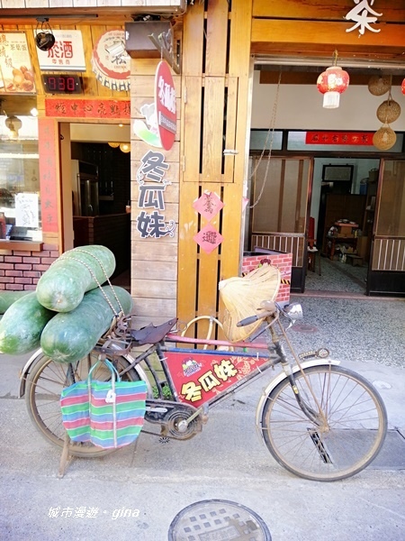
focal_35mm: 26
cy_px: 270
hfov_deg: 53.1
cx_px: 202
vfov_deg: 67.3
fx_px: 406
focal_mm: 3.81
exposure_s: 1/60
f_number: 2.2
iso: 64
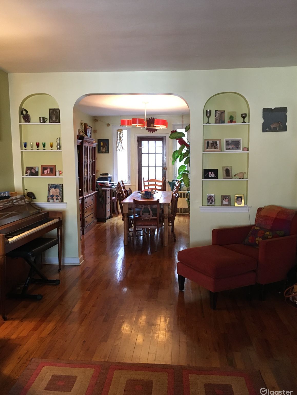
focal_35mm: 30
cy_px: 199
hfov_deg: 46.8
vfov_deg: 60.0
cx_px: 146
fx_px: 343
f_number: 2.2
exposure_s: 1/30
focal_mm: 4.15
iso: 200
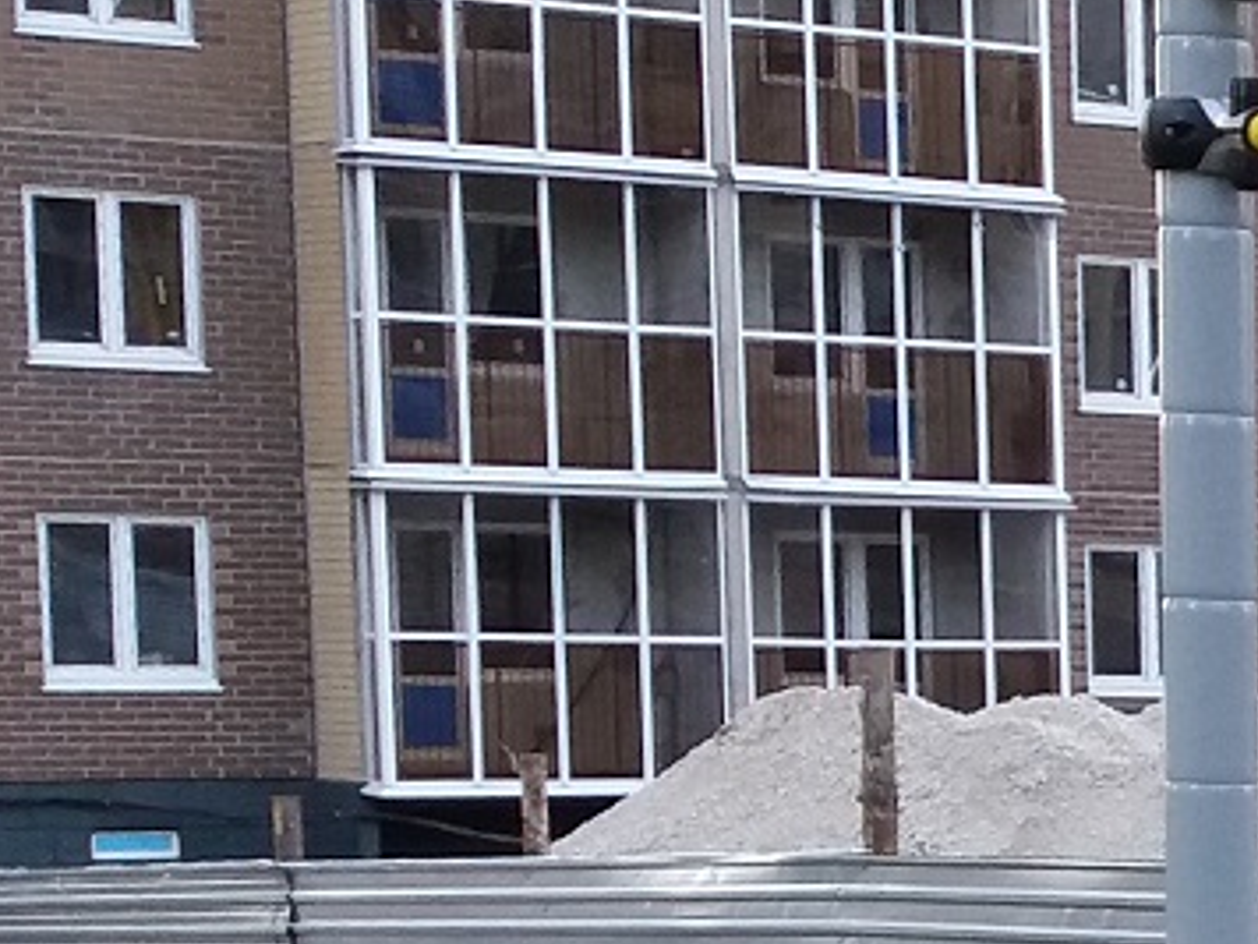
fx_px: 5306
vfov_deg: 9.9
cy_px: 1361
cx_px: 2445
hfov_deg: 12.1
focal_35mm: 146
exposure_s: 1/33
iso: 100
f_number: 1.9
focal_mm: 3.7
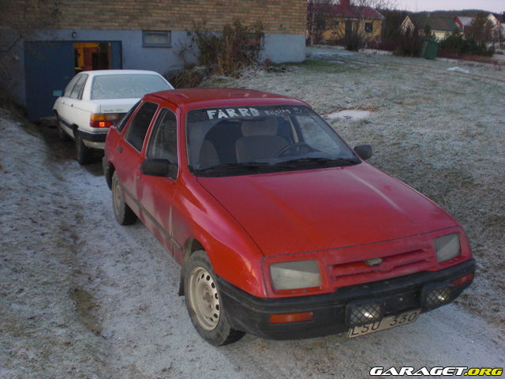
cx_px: 252
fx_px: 554
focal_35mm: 38
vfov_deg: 37.7
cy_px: 190
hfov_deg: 49.0
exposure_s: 1/60
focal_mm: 6.3
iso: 200
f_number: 3.1
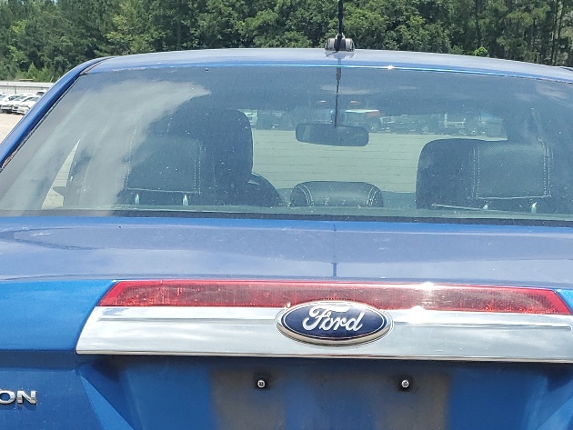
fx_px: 1093
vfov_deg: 21.1
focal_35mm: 66
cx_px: 336
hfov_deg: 29.3
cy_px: 485
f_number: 1.5
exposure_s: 1/3333
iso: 50
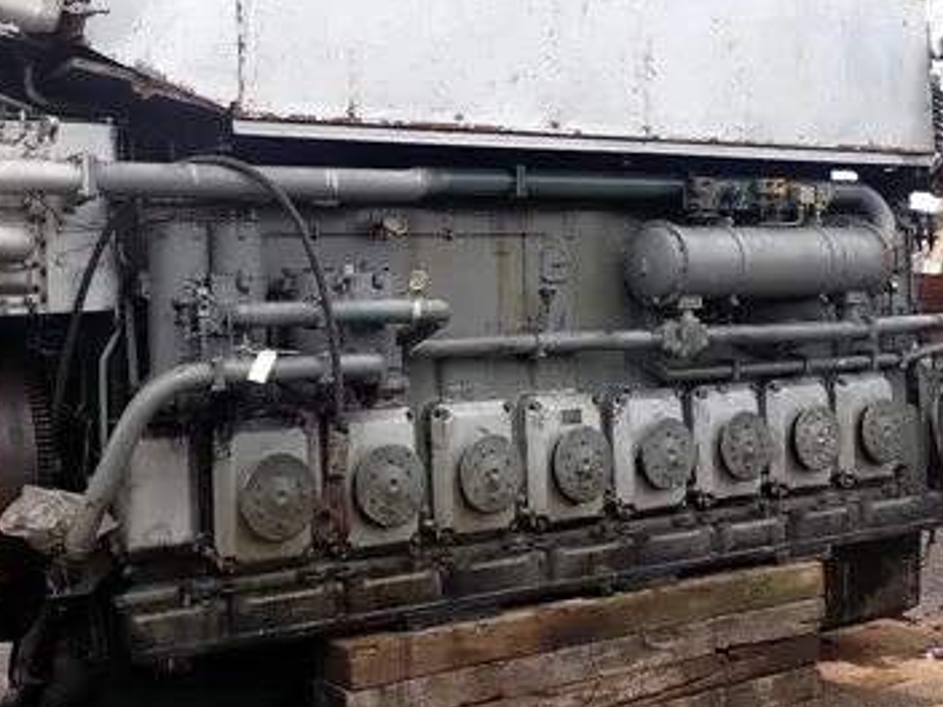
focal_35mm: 44
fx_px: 1199
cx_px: 340
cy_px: 189
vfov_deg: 32.3
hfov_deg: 42.5
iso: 100
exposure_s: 1/200
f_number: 2.8
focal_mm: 4.5
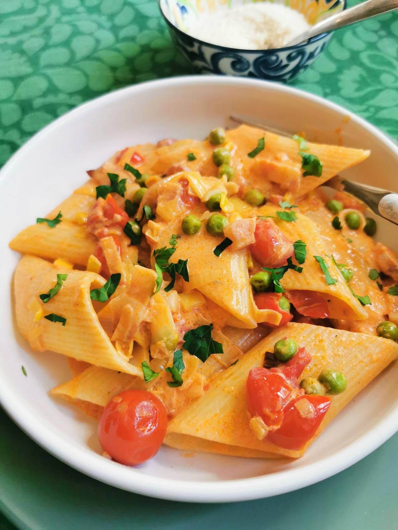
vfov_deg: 65.3
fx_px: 414
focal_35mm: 27
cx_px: 199
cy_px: 265
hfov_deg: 51.4
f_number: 1.6
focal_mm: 5.56
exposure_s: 1/120
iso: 200
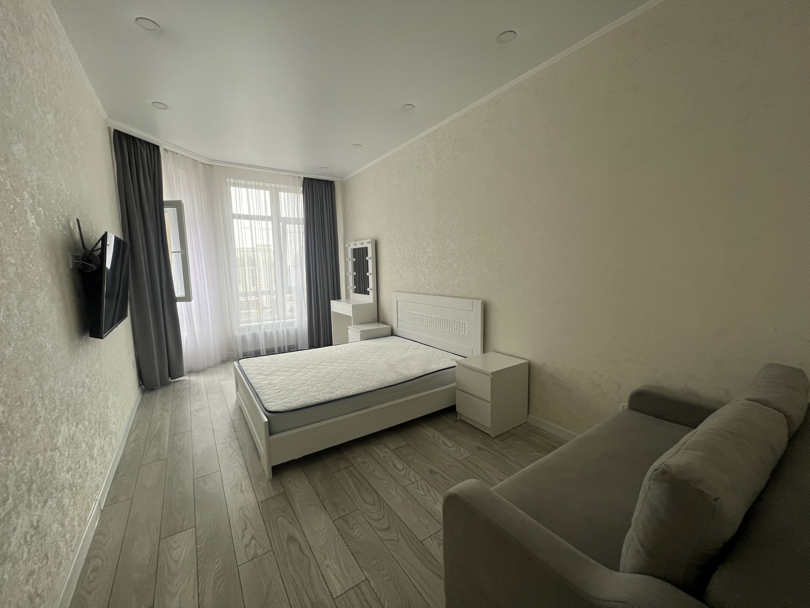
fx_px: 304
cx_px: 405
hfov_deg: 106.2
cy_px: 304
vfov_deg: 89.9
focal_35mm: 13
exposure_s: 1/100
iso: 125
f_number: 1.8
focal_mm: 1.57
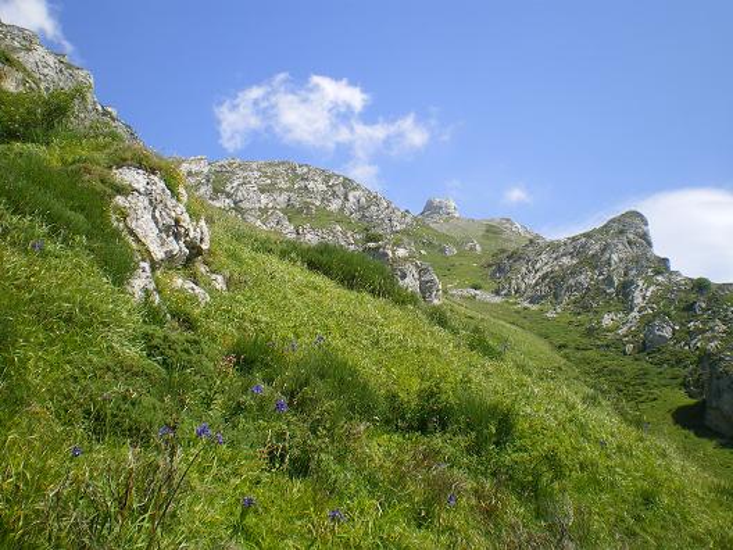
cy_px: 275
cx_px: 366
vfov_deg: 37.7
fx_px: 805
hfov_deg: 49.0
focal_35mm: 38
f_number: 4.6
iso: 64
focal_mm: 6.3
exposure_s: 1/250
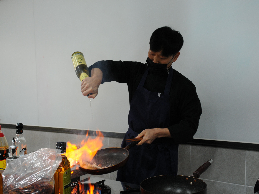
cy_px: 97
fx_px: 322
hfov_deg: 43.8
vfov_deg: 33.6
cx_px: 135
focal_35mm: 43
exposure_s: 1/80
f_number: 4.5
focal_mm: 26
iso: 640
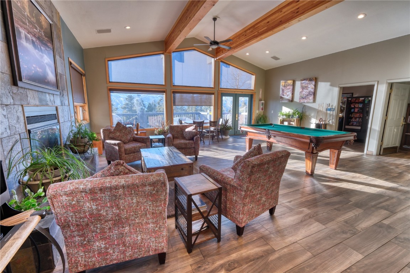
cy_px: 136
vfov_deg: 77.3
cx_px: 205
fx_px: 171
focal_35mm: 15
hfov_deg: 100.4
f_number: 8
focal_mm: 10
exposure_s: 1/2
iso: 800
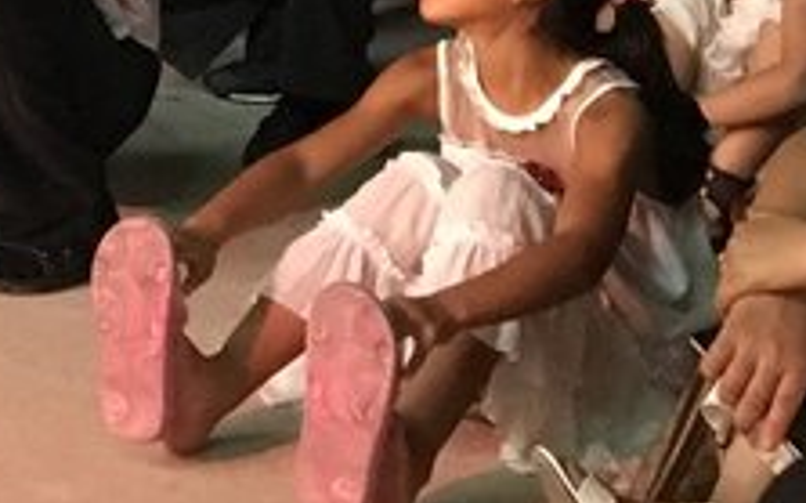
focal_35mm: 138
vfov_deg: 8.8
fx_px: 3029
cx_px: -560
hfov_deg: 13.8
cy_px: -597
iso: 320
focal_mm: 4.15
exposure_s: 1/17
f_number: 2.2
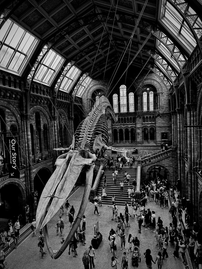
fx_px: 187
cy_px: 134
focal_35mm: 24
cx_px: 101
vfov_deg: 71.6
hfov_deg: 56.8
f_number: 1.78
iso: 160
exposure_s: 1/121
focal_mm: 6.86
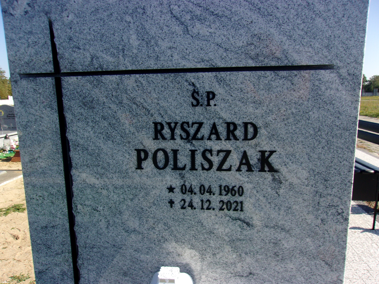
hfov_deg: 65.3
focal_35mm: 27
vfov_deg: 51.4
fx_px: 296
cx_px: 190
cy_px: 142
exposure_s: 1/70
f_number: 10.4
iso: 80
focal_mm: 4.9
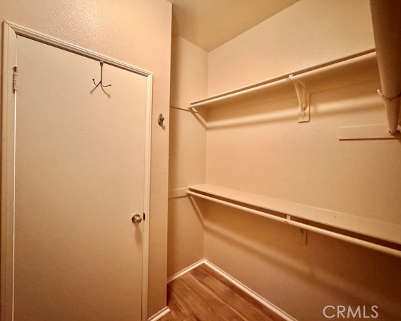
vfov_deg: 84.0
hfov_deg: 96.8
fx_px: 178
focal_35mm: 15
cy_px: 156
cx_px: 208
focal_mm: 2.22
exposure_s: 1/40
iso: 1000
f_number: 2.2
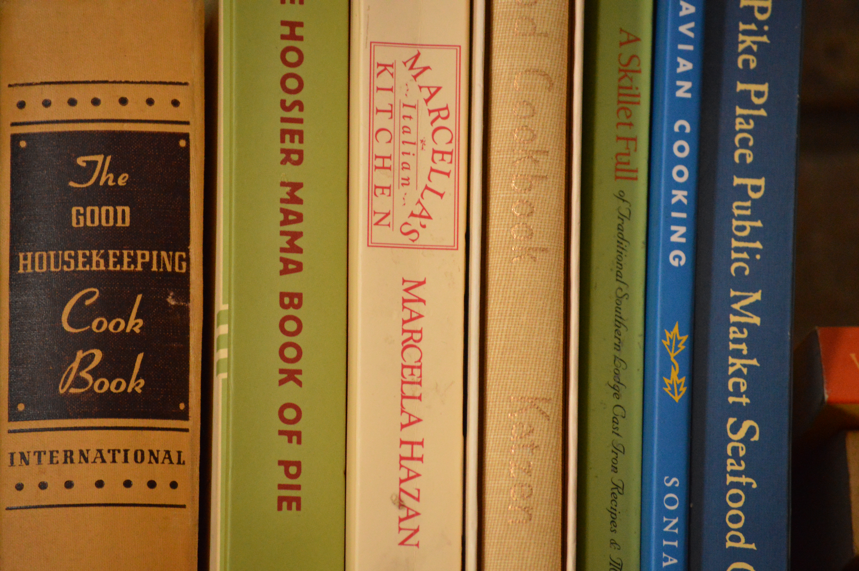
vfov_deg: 6.8
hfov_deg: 10.2
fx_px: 4828
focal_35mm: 202
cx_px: 430
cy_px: 286
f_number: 5
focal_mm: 135
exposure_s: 1/80
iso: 3200
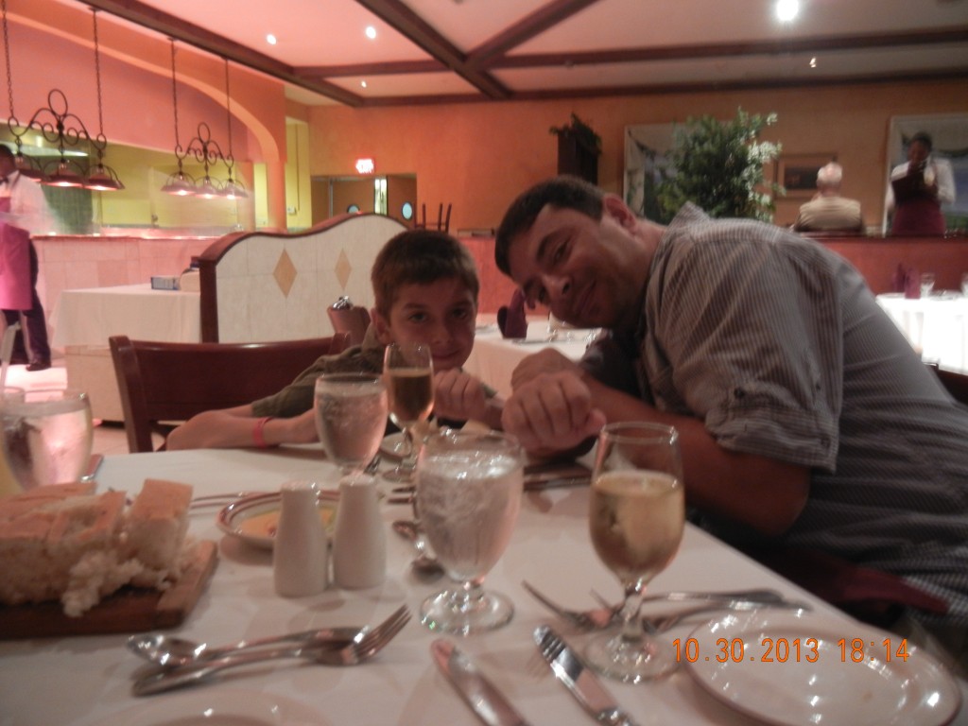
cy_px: 363
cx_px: 484
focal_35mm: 30
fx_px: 839
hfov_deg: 60.0
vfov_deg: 46.8
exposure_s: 1
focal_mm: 5.4
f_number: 3.5
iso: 352
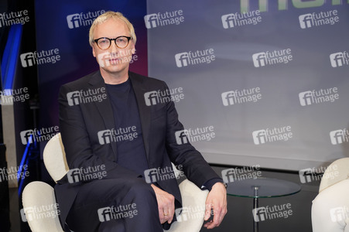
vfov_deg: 28.0
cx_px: 174
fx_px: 465
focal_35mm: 48
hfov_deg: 41.1
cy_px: 116
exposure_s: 1/160
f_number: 5.6
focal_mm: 48
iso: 2000
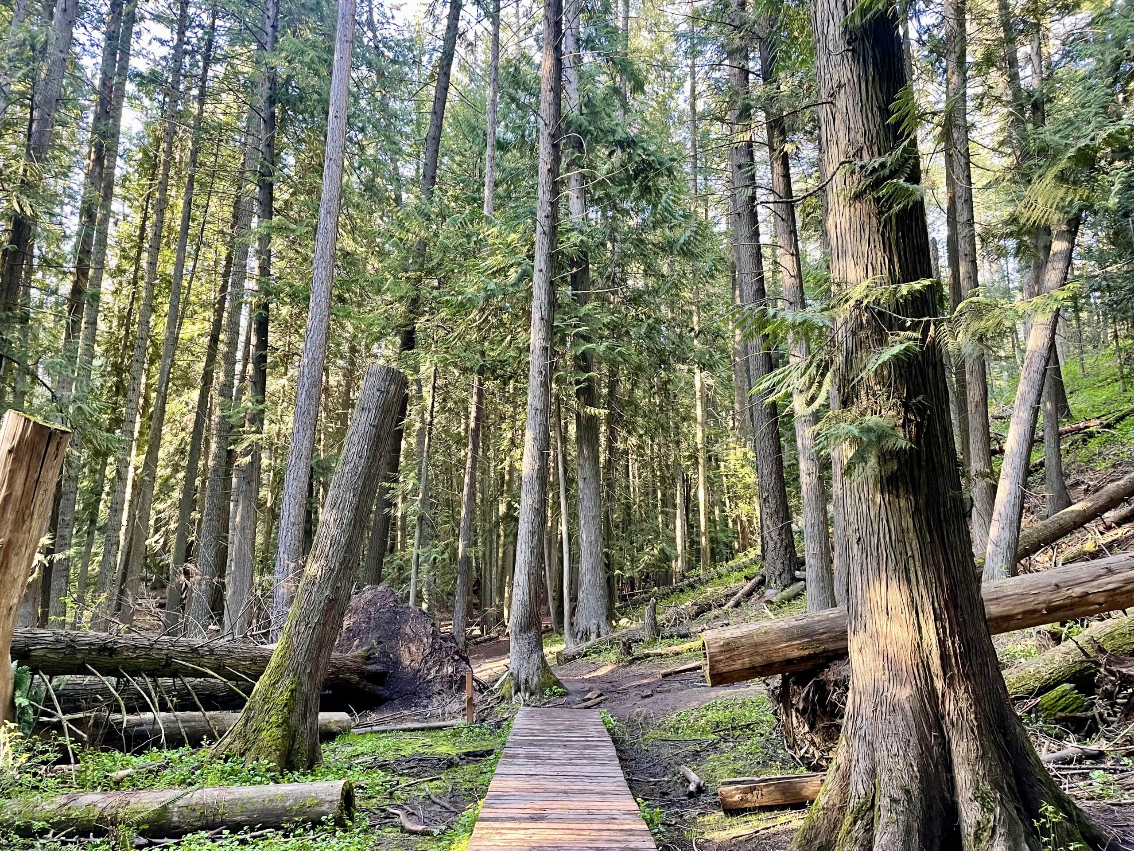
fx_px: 852
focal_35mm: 26
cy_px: 426
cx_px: 567
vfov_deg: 53.1
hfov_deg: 67.3
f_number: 1.6
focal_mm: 4.2
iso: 160
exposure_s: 1/60
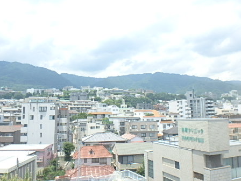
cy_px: 94
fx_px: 209
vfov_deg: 46.8
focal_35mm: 30
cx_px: 119
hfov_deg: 60.0
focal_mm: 3.7
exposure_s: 1/800
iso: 125
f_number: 3.5
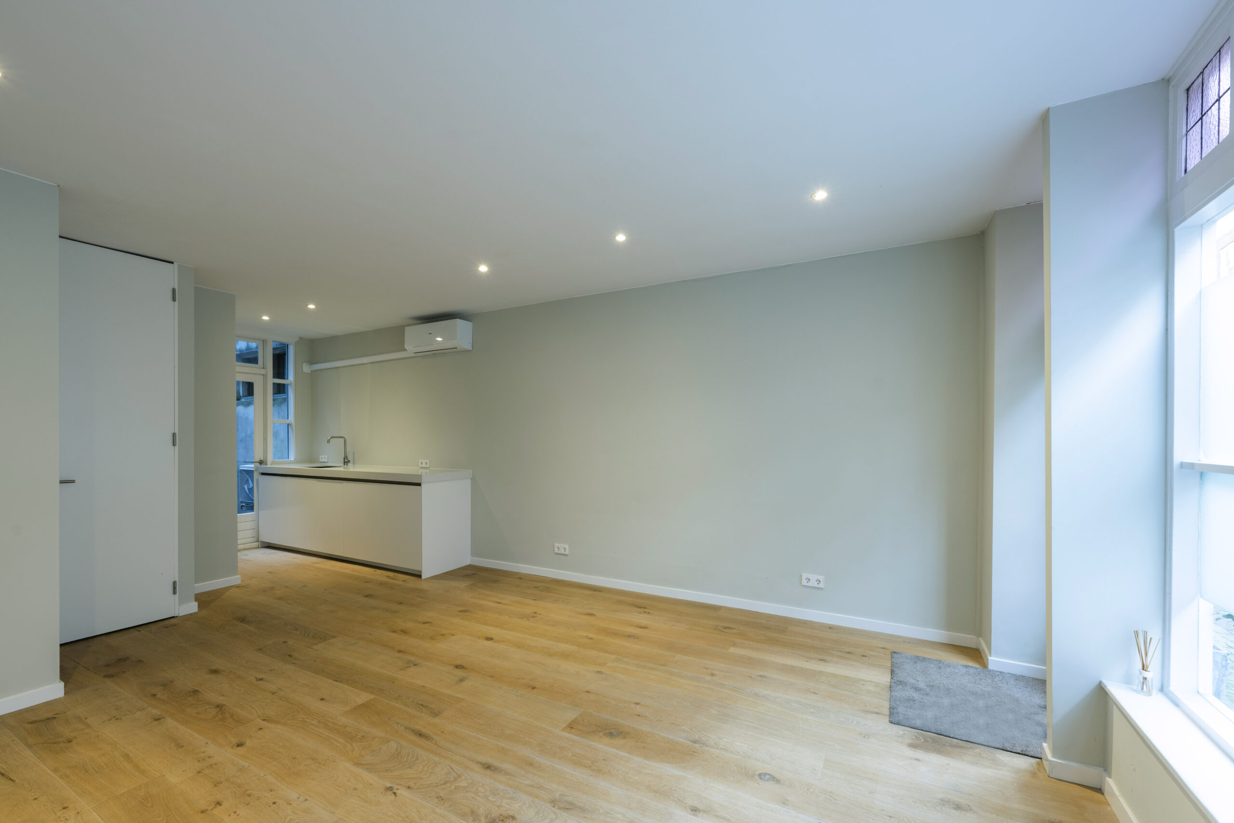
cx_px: 617
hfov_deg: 104.3
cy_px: 412
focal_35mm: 14
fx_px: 480
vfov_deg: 81.2
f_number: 9
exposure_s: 1/2.5
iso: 100
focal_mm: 14
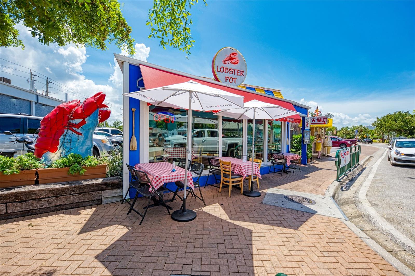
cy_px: 138
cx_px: 208
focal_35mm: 16
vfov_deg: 73.7
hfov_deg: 96.7
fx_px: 184
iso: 400
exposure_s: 1/200
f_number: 7.1
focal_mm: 16
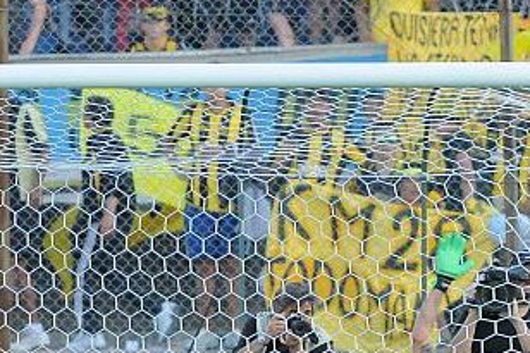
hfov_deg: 1.8
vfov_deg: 1.2
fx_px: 17244
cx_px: 484
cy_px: 245
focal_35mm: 1172
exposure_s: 1/800
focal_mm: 300
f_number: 4
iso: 1250
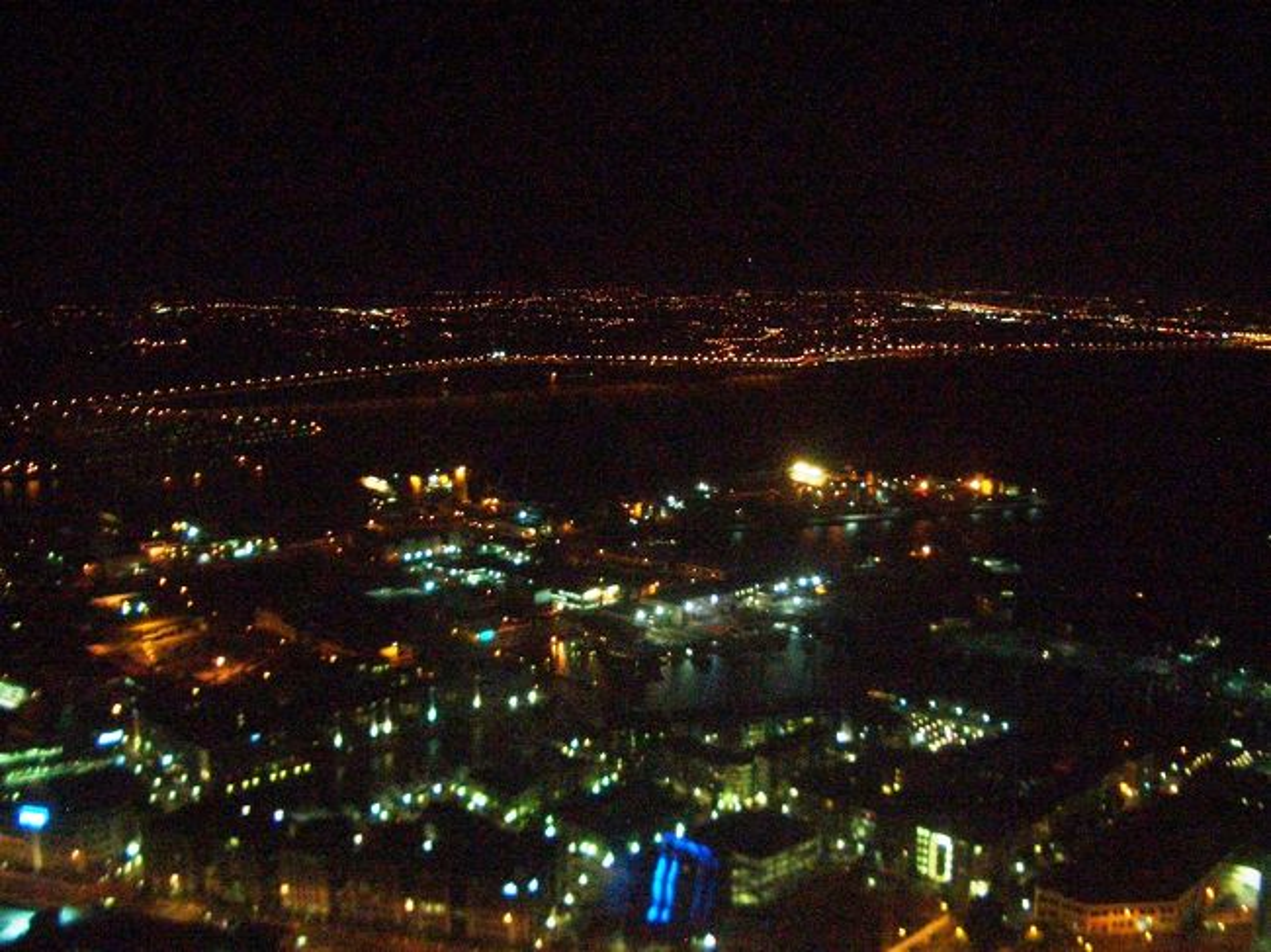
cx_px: 636
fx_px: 1285
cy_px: 476
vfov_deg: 40.7
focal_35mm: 35
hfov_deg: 52.6
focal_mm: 5.8
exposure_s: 1/8
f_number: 2.6
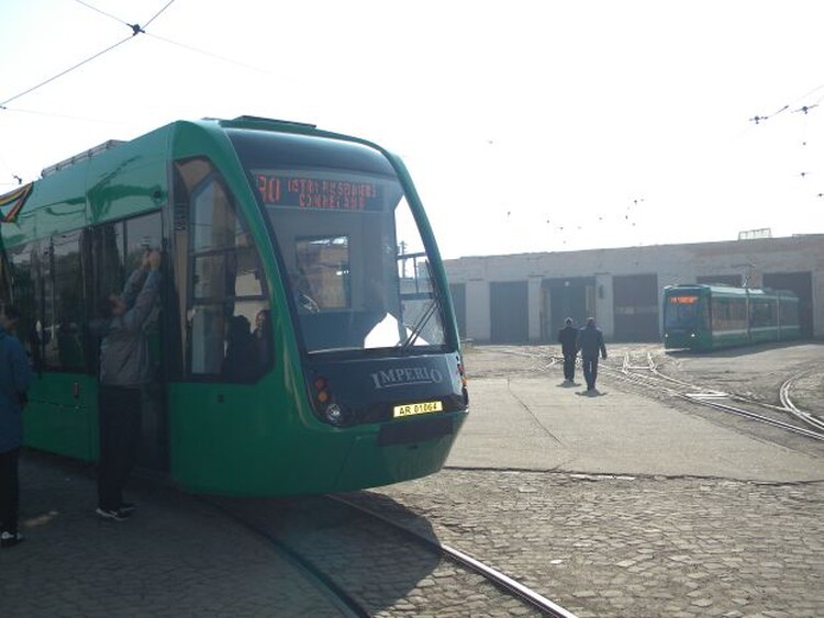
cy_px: 309
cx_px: 412
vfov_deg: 39.7
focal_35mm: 36
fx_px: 857
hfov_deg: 51.3
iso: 110
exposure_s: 1/346
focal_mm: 6.4
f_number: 7.4
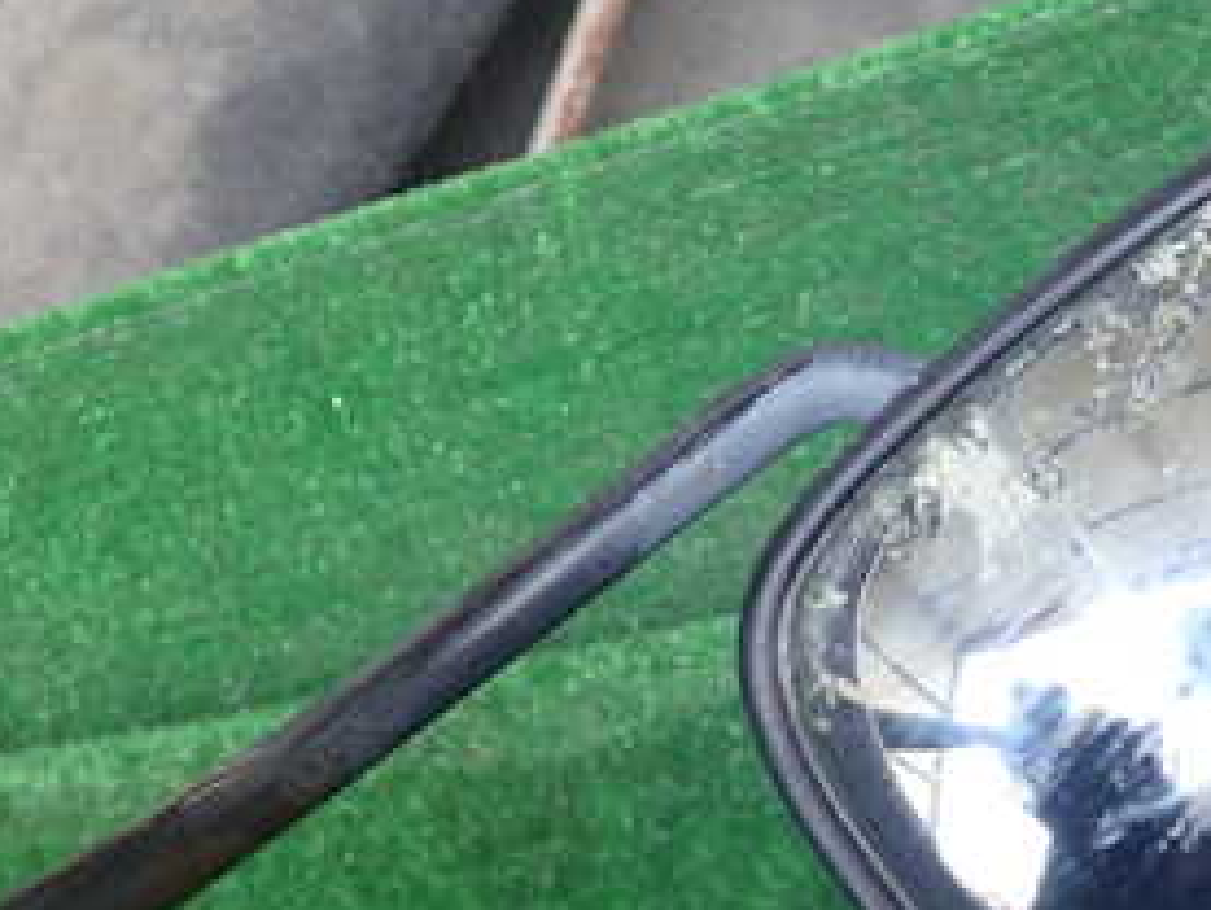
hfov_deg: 29.7
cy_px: 612
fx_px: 2275
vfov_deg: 22.5
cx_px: 726
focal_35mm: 65
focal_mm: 5.4
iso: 200
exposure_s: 1/30
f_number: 2.3
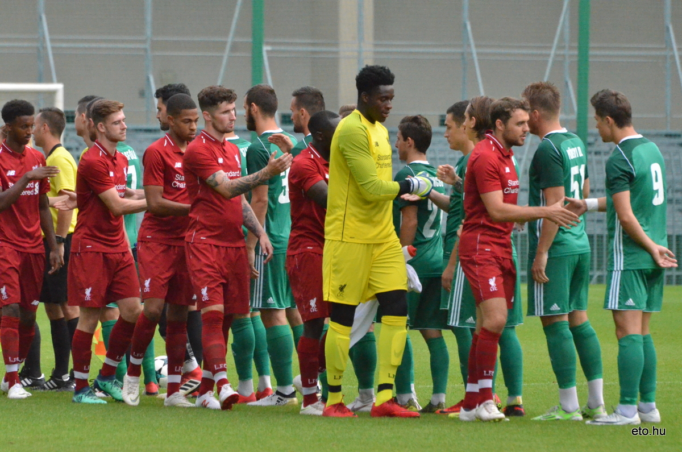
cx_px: 341
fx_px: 8508
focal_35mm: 450
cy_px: 226
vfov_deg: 3.0
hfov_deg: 4.6
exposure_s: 1/4000
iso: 6400
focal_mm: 300
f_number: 8
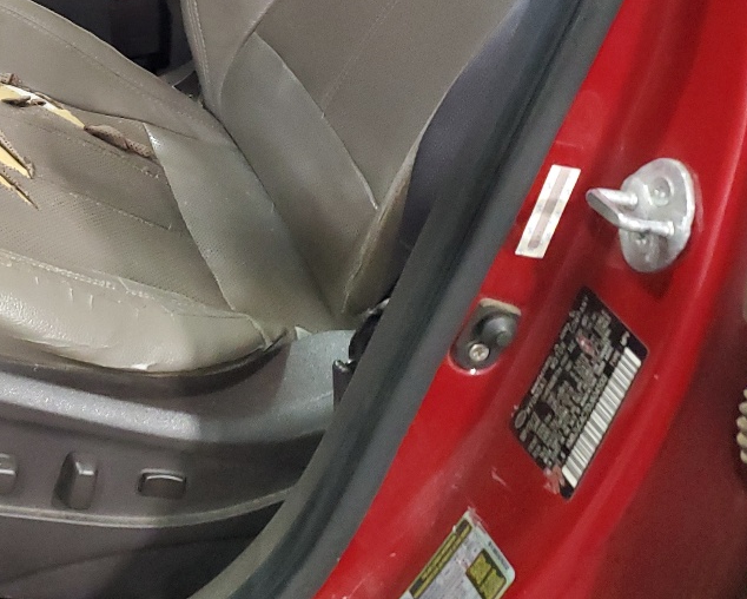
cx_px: -141
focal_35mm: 64
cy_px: -52
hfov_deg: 26.4
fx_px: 1416
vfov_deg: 22.6
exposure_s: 1/30
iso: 318
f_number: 1.5
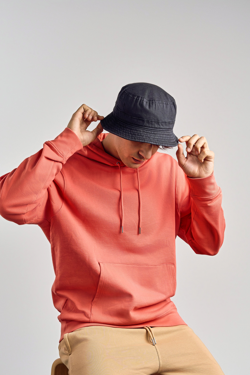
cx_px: 125
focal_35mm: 75
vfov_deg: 27.0
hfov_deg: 18.2
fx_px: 781
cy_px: 188
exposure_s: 1/160
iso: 320
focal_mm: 50
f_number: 9
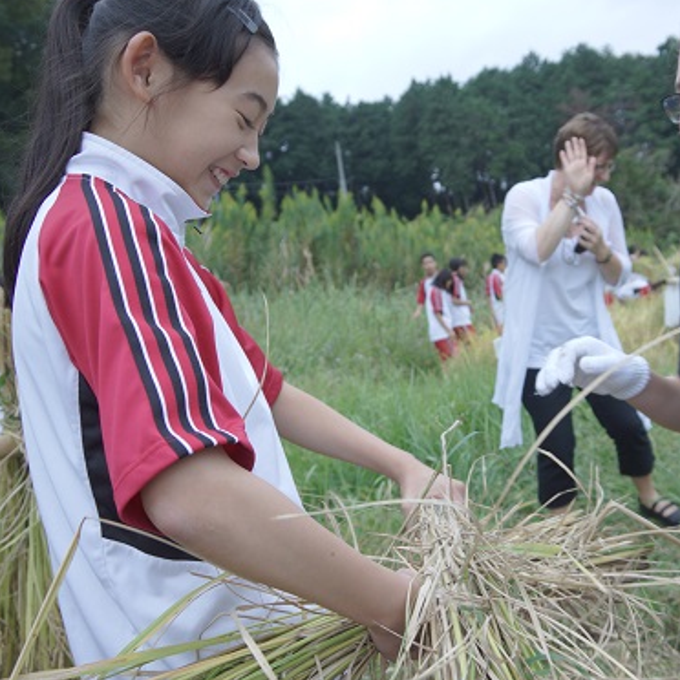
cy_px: 342
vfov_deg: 44.9
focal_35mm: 37
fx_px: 822
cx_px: 472
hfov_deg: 44.1
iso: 100
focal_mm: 18
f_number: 4
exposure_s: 1/60
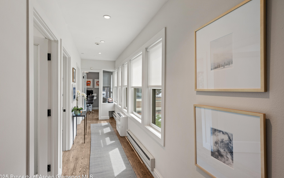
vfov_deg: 65.0
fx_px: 139
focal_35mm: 18
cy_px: 87
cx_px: 139
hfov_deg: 91.1
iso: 125
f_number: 7.1
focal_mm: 17
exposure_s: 1/4
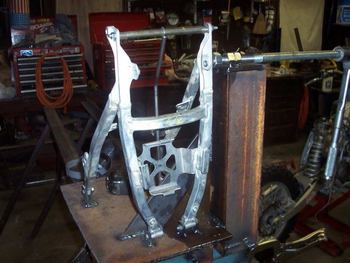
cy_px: 132
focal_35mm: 37
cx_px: 175
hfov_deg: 50.1
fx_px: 374
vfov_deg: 38.7
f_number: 2.8
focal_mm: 5.6
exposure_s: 1/60
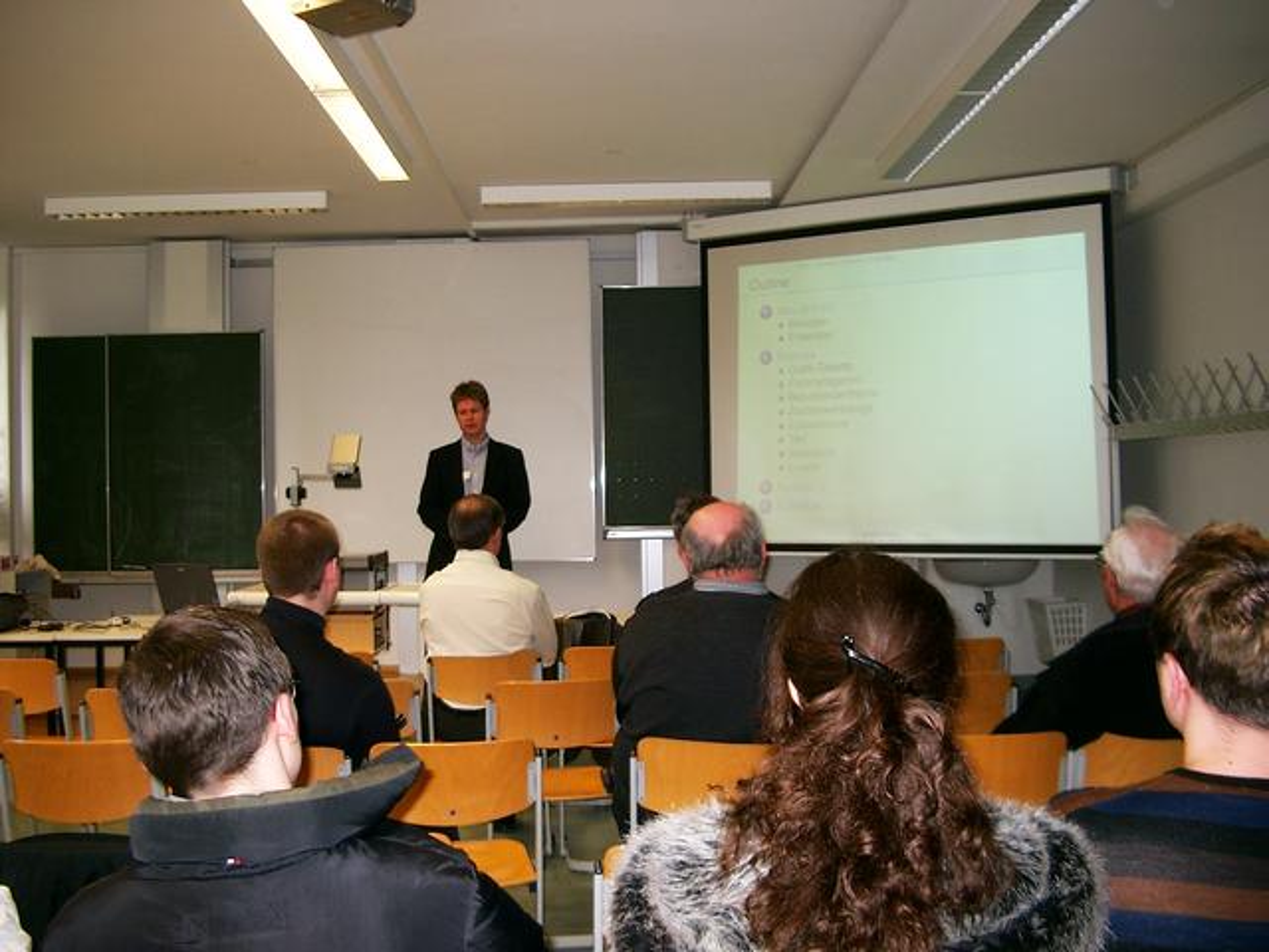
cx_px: 634
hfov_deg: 50.1
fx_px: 1356
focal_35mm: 37
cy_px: 476
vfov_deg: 38.7
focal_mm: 7.6
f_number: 2.6
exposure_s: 1/60
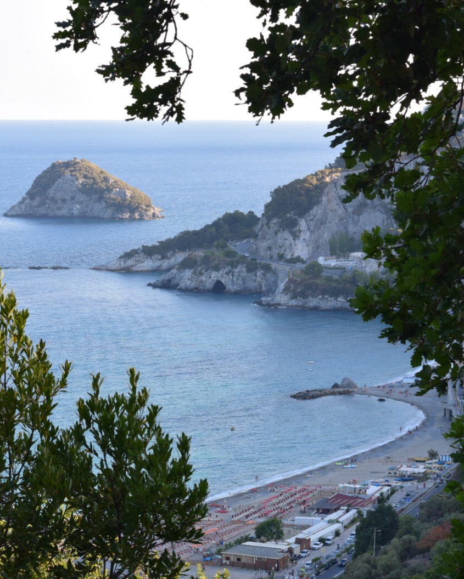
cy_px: 285
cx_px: 133
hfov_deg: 14.2
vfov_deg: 17.8
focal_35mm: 108
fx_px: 1854
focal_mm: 50
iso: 400
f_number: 10
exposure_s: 1/200
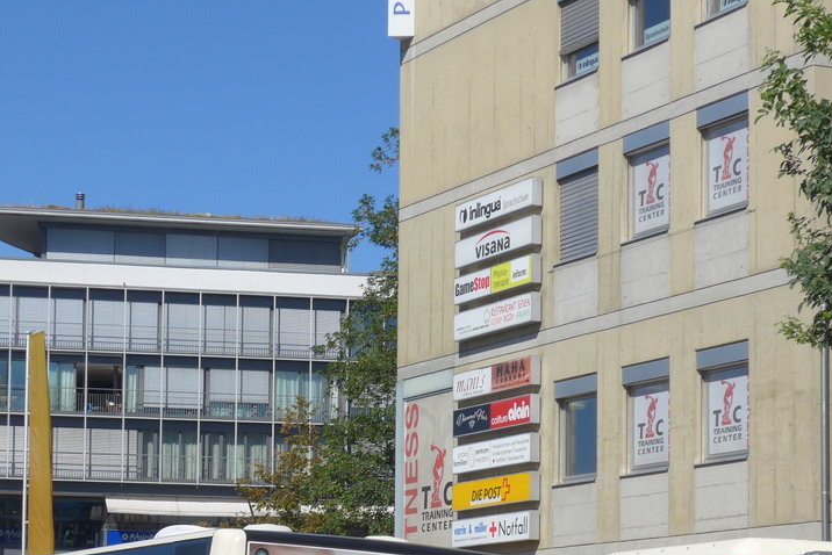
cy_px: 512
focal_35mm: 115
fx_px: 2659
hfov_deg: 17.7
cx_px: 287
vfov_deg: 11.8
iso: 80
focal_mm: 13.4
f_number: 3.9
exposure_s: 1/1600
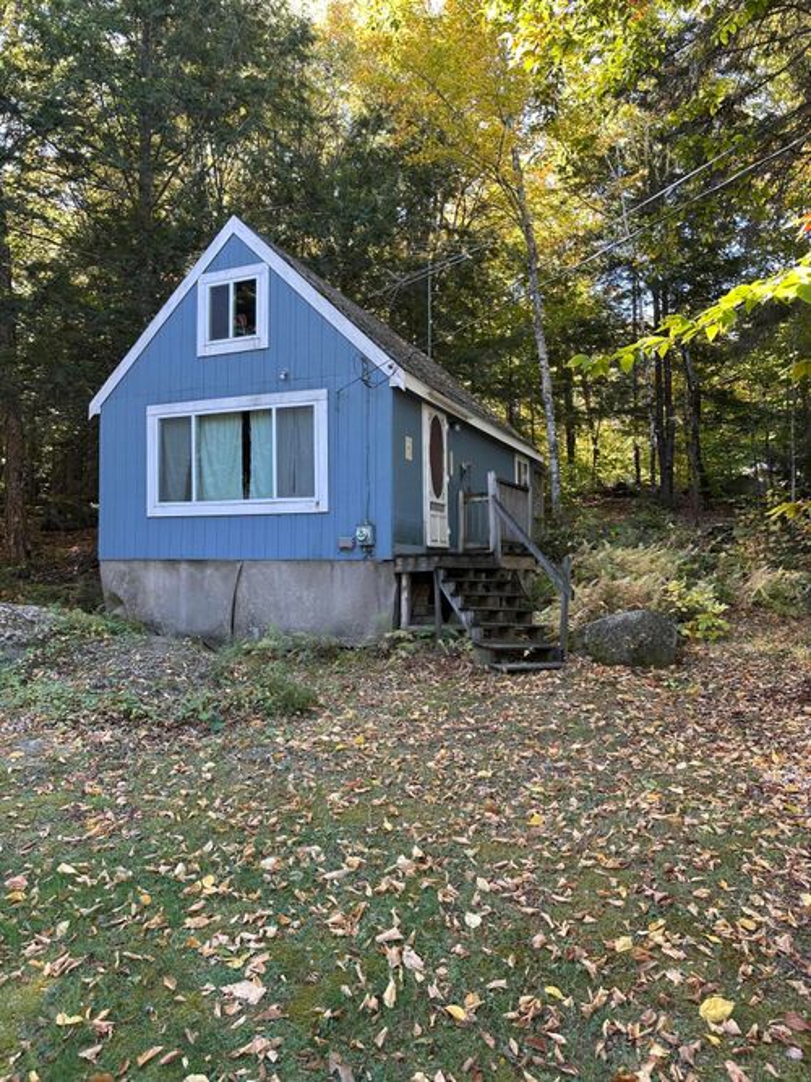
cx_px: 406
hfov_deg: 56.8
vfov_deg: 71.6
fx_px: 750
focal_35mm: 24
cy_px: 541
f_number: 1.78
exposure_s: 1/121
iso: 64
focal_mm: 6.86
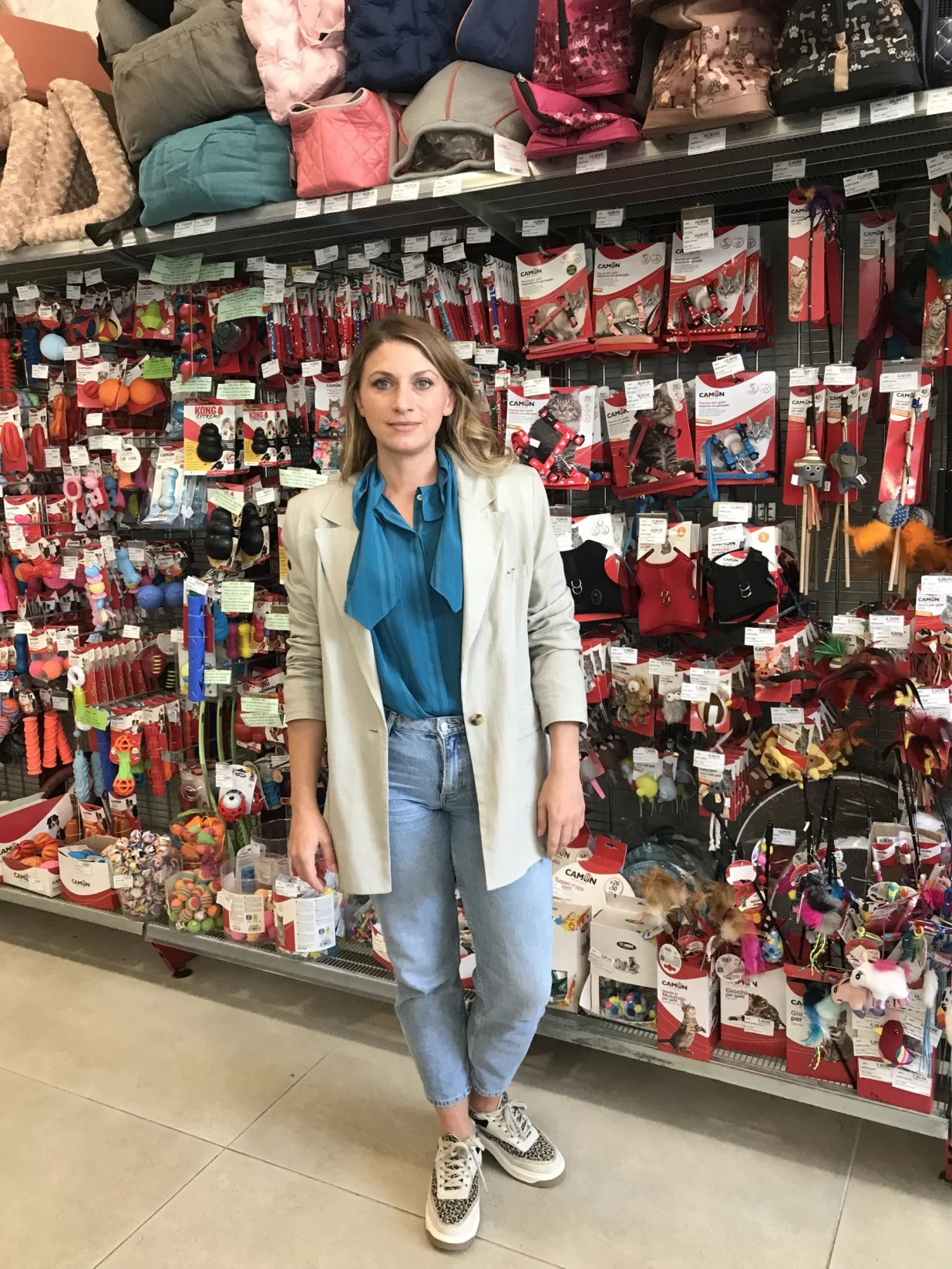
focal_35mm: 28
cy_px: 634
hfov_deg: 49.7
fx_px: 1027
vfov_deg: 63.4
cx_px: 476
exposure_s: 1/25
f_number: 1.8
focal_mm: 3.99
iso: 40
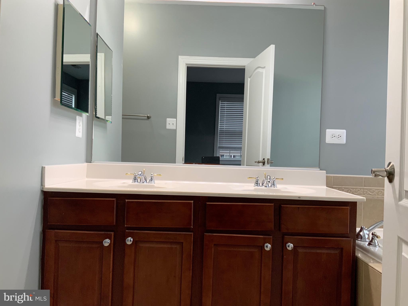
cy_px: 153
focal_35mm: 29
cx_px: 204
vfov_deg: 48.2
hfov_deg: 61.7
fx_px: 342
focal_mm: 3
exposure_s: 1/60
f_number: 1.8
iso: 50
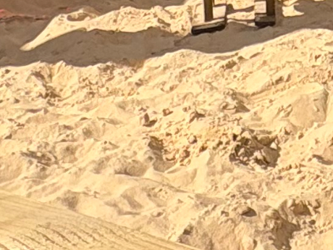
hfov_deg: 17.4
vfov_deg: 11.9
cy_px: -336
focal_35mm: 103
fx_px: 991
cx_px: 481
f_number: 2.2
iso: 40
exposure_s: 1/1637
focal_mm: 2.22
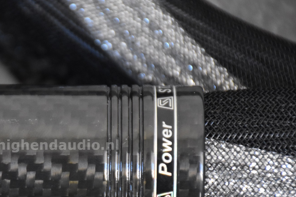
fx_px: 3157
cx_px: 27
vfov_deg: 3.6
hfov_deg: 5.4
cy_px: 144
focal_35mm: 384
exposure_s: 1/125
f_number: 5.6
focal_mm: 140
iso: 2800
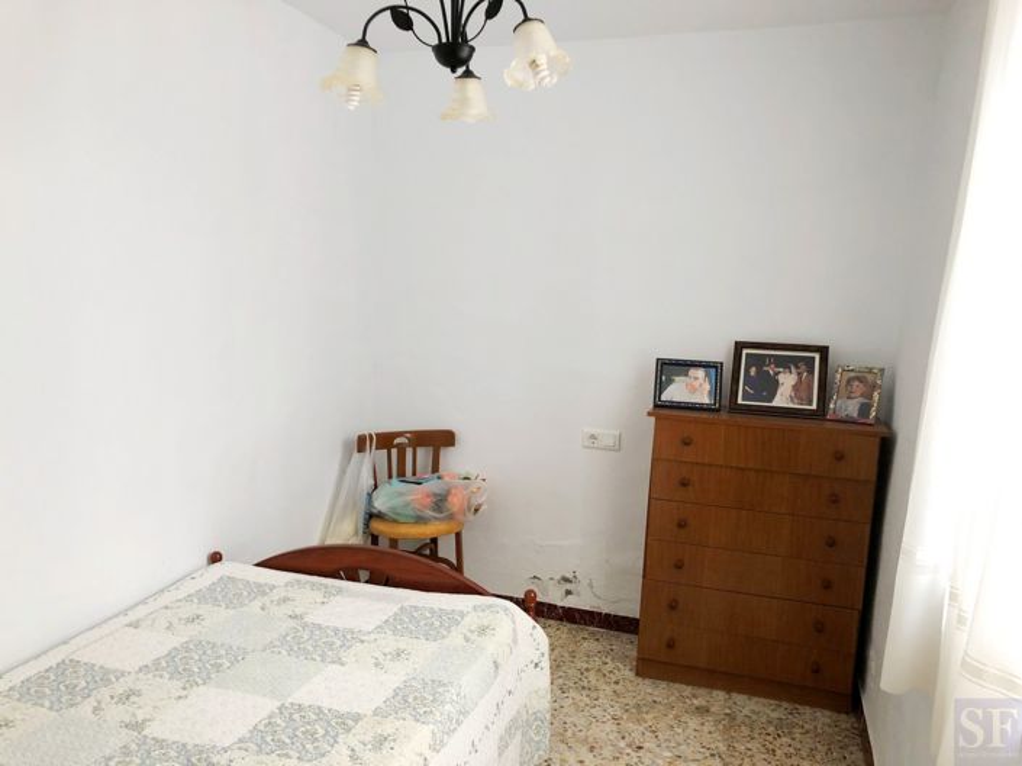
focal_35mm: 28
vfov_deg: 49.7
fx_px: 826
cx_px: 511
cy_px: 383
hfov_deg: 63.5
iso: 40
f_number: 1.8
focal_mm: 3.99
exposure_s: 1/17
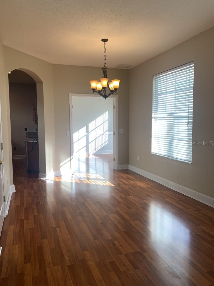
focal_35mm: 26
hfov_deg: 53.1
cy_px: 143
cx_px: 107
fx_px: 214
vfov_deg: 67.3
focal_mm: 4.25
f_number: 1.8
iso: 25
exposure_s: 1/120
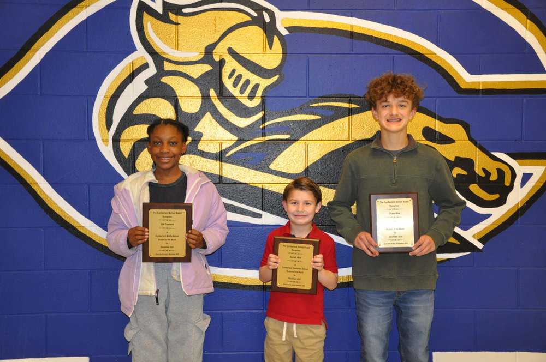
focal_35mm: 48
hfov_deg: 41.2
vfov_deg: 28.0
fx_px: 727
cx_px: 273
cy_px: 181
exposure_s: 1/60
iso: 800
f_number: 4.2
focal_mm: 32
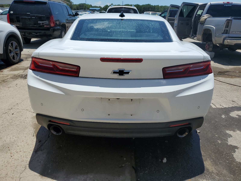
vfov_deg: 53.1
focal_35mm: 26
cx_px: 120
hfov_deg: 67.3
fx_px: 181
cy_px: 90
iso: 50
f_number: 1.5
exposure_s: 1/10000
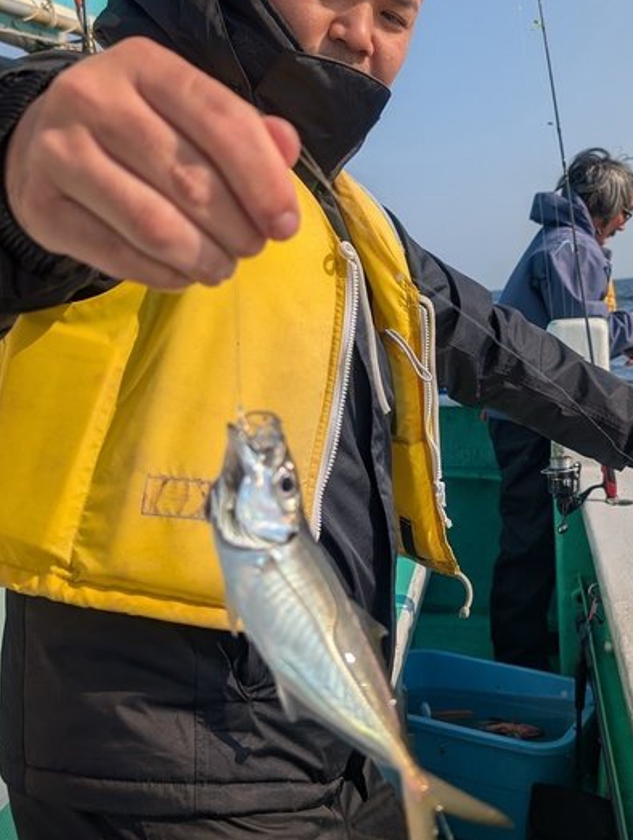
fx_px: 948
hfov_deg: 36.9
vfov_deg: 47.8
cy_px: 429
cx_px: 358
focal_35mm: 39
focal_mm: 6.9
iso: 18
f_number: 1.68
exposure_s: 1/1764
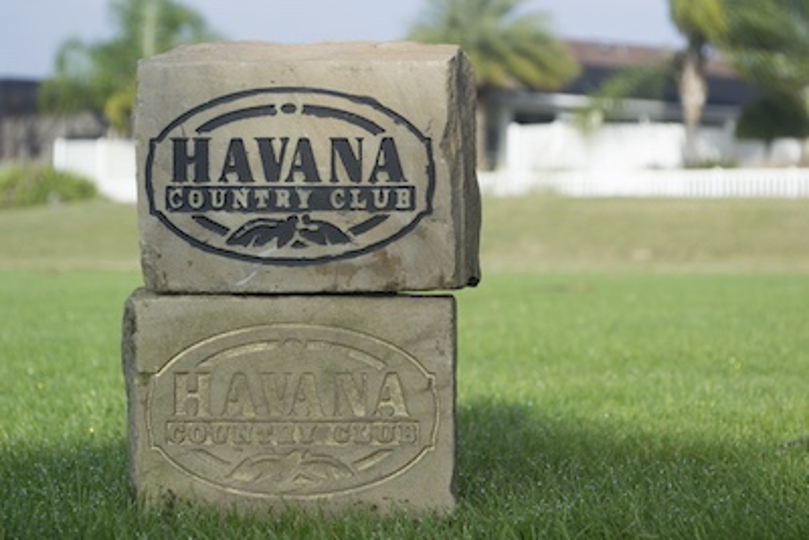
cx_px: 404
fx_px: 1855
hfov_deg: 24.6
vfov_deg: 16.6
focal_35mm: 82
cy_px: 270
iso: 100
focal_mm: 55
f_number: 8
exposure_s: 1/250
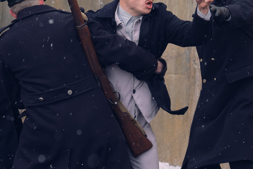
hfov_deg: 12.5
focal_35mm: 164
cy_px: 67
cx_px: 104
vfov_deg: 8.4
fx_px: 1152
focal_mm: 77.3
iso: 1600
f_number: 4.5
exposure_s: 1/800
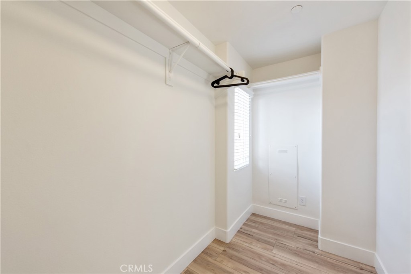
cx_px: 206
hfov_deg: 104.2
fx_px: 160
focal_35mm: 14
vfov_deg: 81.2
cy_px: 137
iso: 400
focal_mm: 14
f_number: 5
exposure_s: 1/100
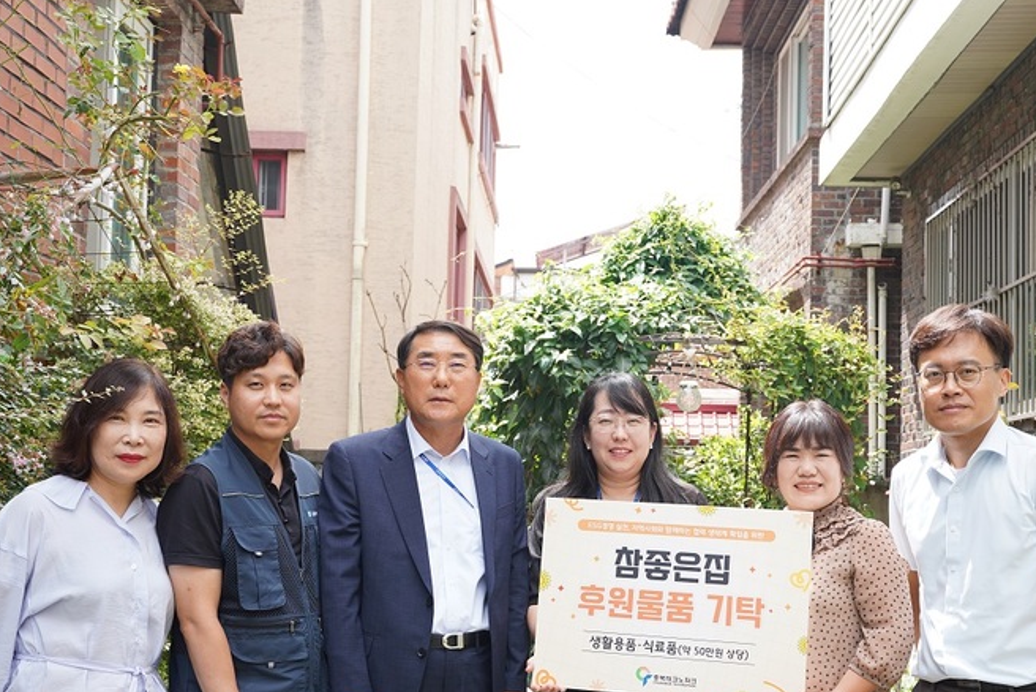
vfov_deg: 28.0
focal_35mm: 48
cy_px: 420
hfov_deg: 41.1
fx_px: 1382
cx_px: 524
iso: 100
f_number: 5.6
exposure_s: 1/100
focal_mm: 35
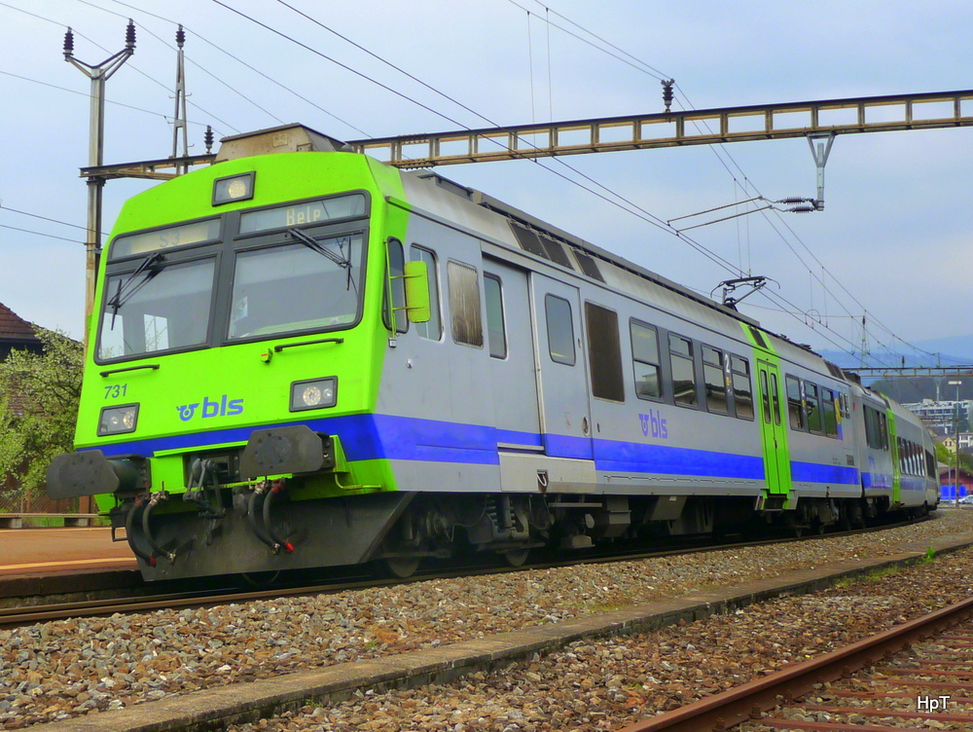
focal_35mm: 48
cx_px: 486
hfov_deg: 39.6
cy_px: 366
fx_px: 1350
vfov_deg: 30.3
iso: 160
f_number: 4.2
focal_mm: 8
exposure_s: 1/320
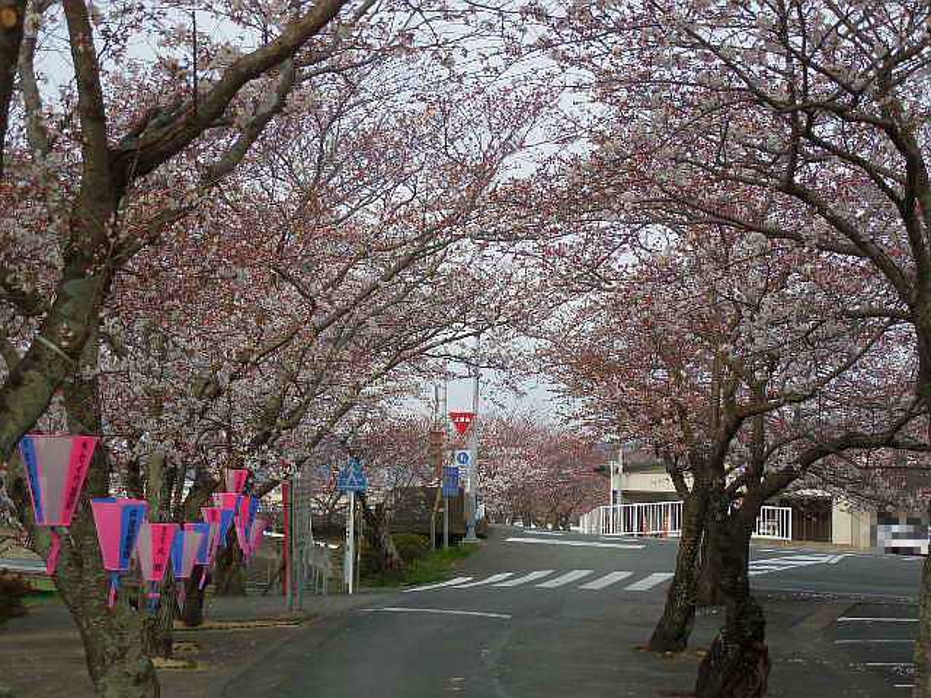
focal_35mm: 61
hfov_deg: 31.7
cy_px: 349
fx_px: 1641
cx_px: 466
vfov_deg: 24.0
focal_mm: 11
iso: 125
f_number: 4.3
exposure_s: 1/320
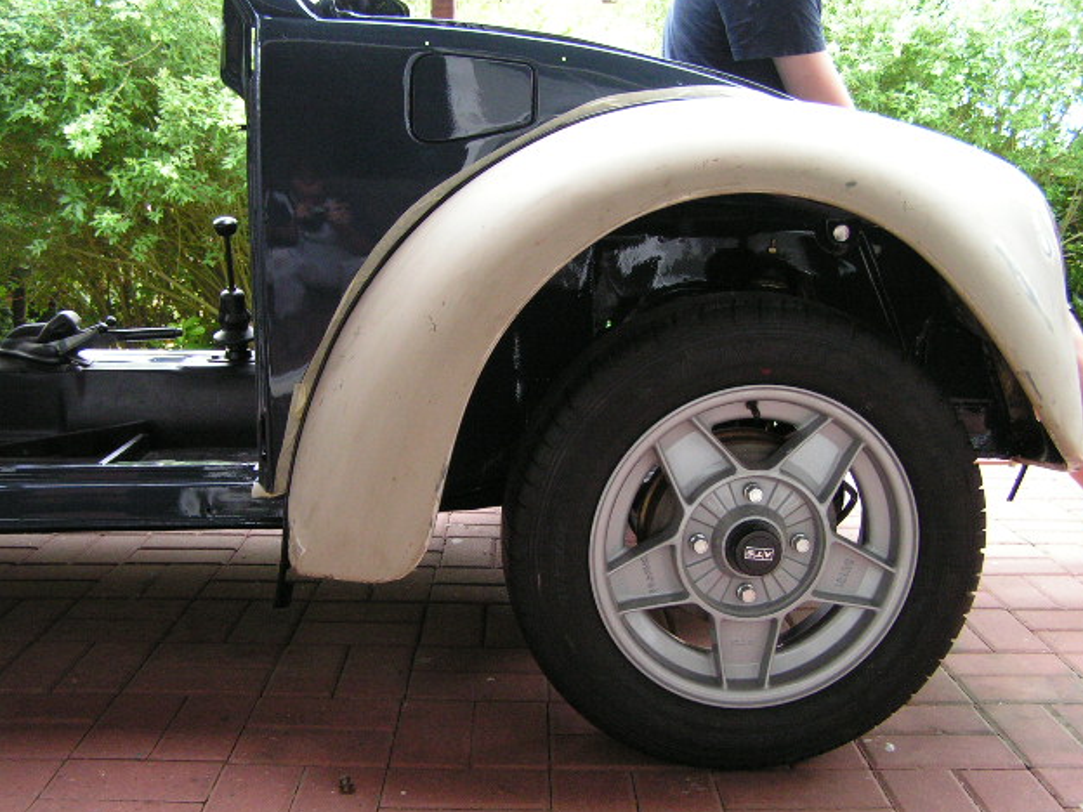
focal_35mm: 39
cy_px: 406
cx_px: 554
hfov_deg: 47.9
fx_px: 1220
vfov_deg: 36.8
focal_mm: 6.3
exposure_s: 1/30
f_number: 2.8
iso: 200
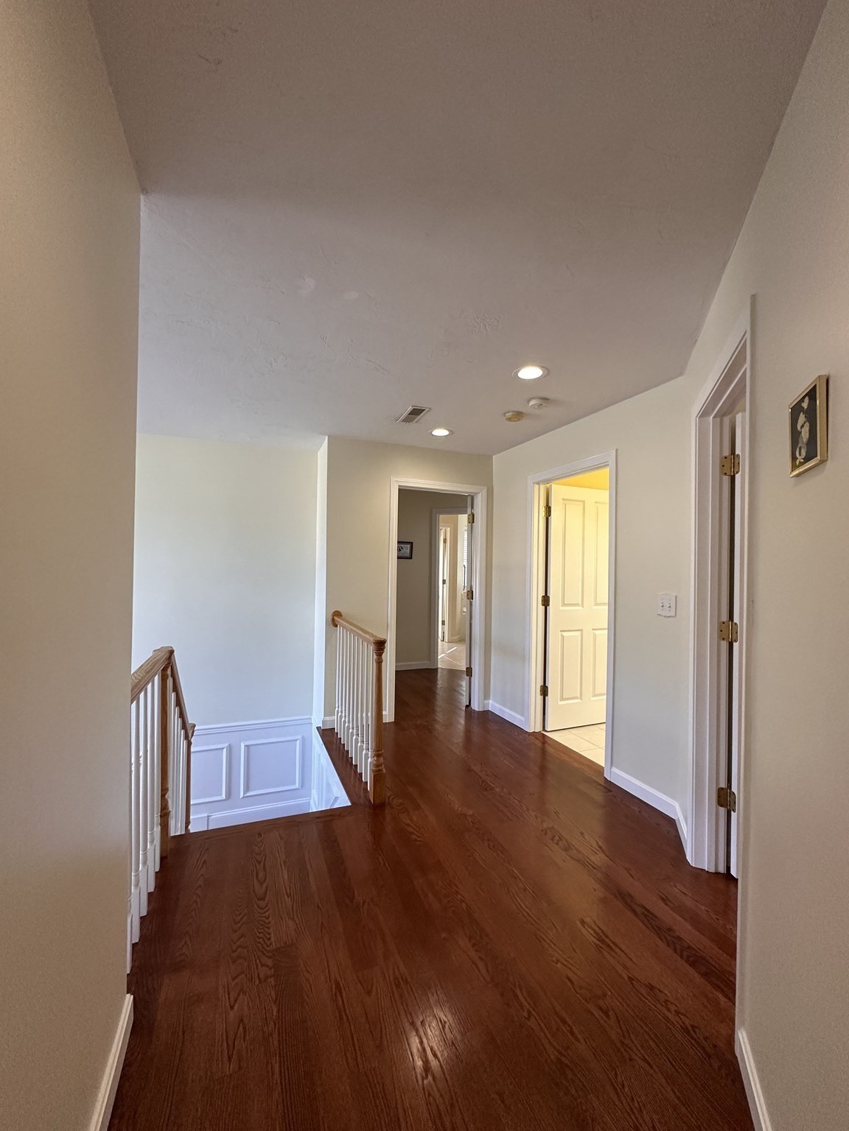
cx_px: 424
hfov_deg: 85.7
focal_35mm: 14
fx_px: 458
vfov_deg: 102.1
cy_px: 566
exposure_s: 1/120
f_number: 2.2
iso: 250
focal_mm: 2.22
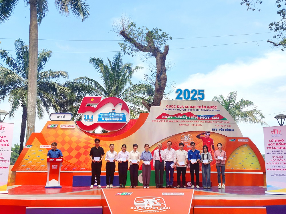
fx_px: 281
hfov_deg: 54.0
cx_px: 143
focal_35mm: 34
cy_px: 107
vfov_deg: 41.8
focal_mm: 6.72
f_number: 1.69
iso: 50
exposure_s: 1/1729
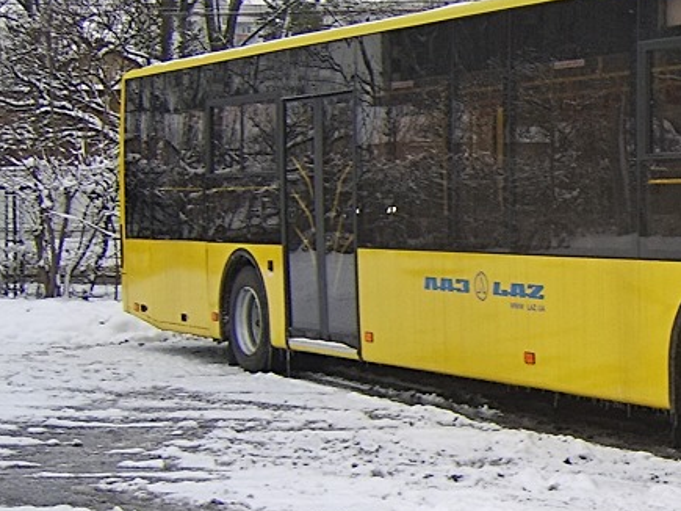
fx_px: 1436
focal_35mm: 73
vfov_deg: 20.2
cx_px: 798
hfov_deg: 24.4
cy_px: 256
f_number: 2.7
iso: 71
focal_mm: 8.13
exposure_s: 1/36
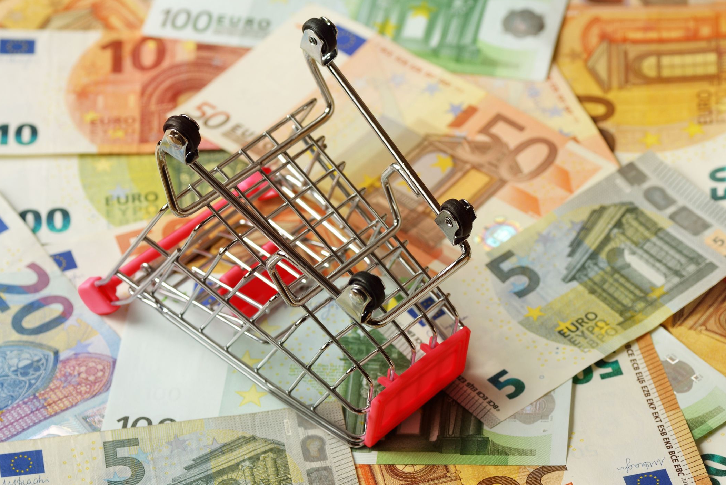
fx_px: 2743
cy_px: 241
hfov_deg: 15.1
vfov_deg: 10.1
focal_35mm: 136
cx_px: 362
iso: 100
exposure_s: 1/30
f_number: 9
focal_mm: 90
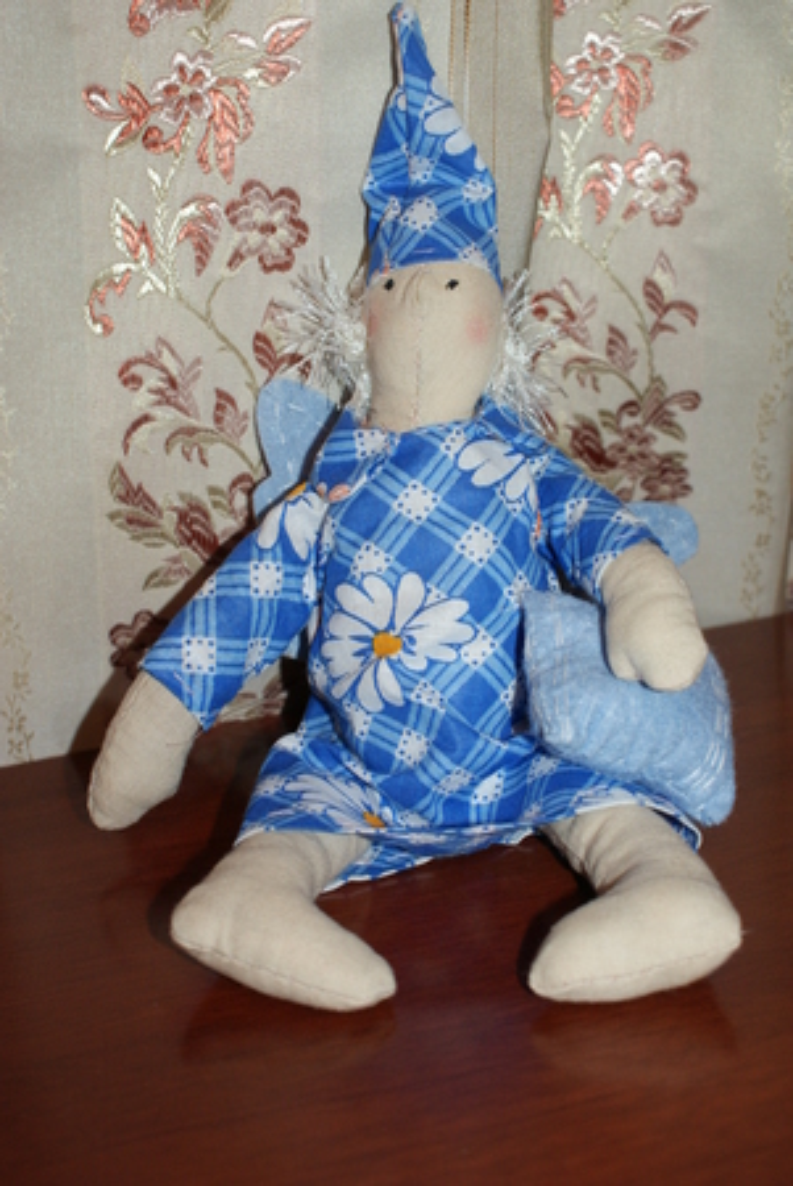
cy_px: 593
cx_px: 396
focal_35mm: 52
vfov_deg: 37.8
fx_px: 1731
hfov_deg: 25.8
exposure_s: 1/60
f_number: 5.6
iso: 400
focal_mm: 35
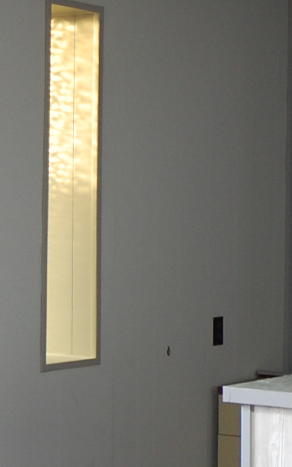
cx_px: 406
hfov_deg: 10.7
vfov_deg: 17.5
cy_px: 220
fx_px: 1516
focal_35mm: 119
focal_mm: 18
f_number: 3.5
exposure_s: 1/50
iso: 400
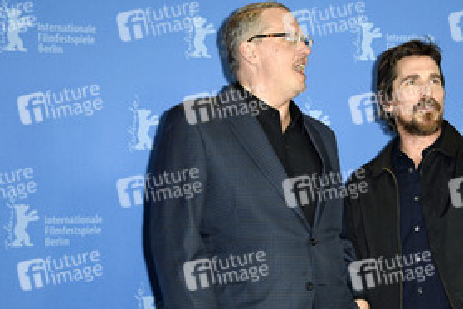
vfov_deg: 13.6
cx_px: 347
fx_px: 1286
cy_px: 229
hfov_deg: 20.3
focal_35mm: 100
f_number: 5
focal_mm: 62
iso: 640
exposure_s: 1/160
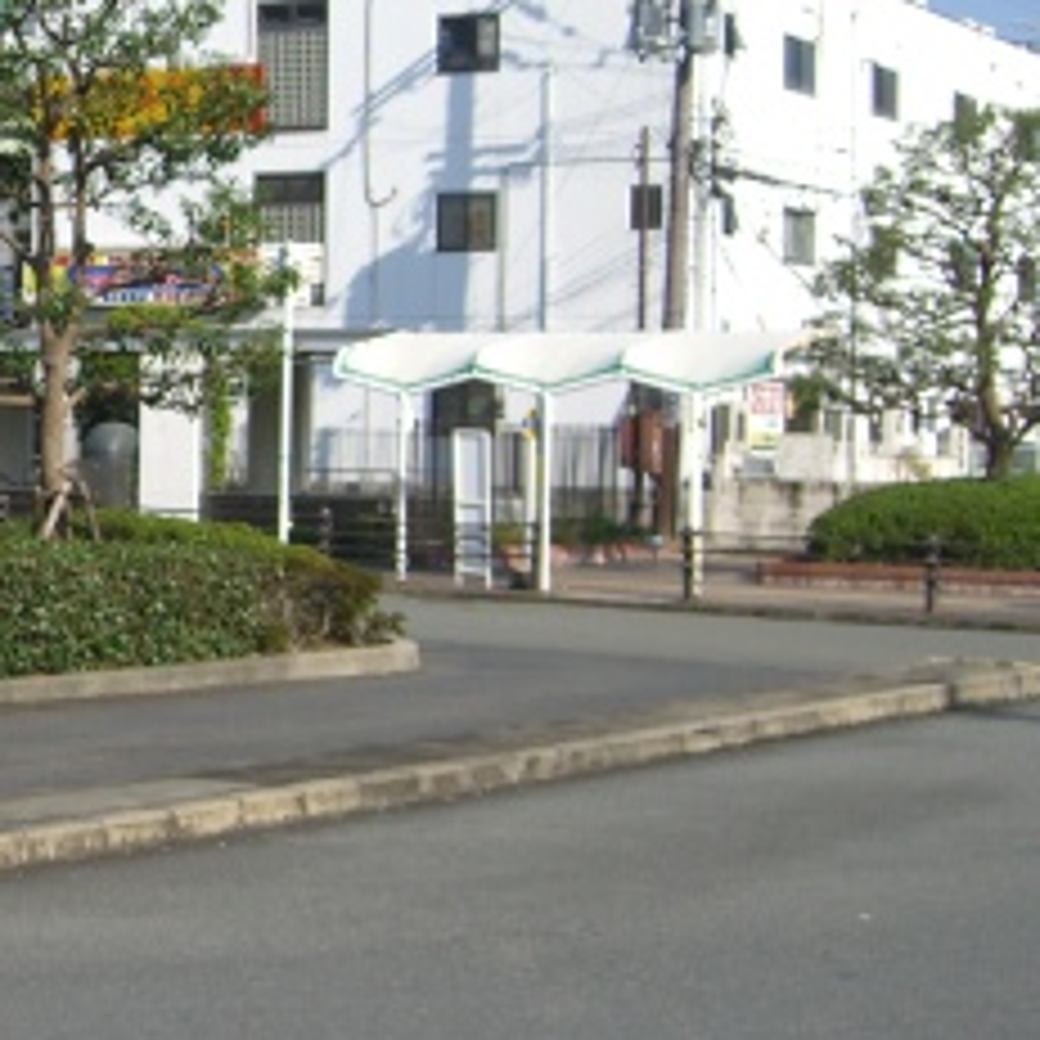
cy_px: 410
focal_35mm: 93
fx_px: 3161
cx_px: -257
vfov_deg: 18.7
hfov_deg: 17.7
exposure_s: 1/125
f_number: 8
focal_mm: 7.9
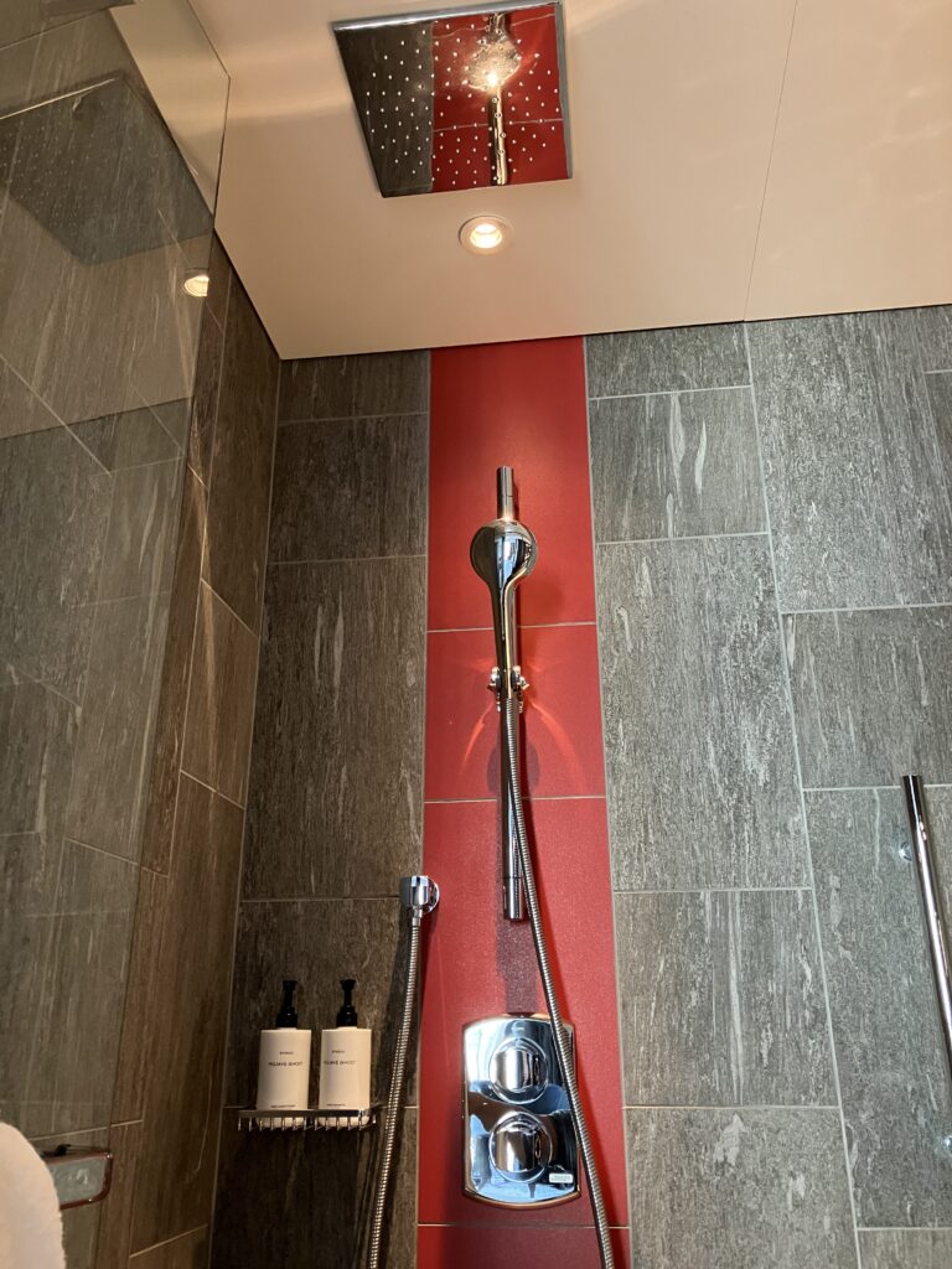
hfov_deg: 49.7
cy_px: 634
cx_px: 476
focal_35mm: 28
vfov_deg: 63.4
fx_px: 1027
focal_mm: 3.99
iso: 400
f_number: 1.8
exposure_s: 1/40
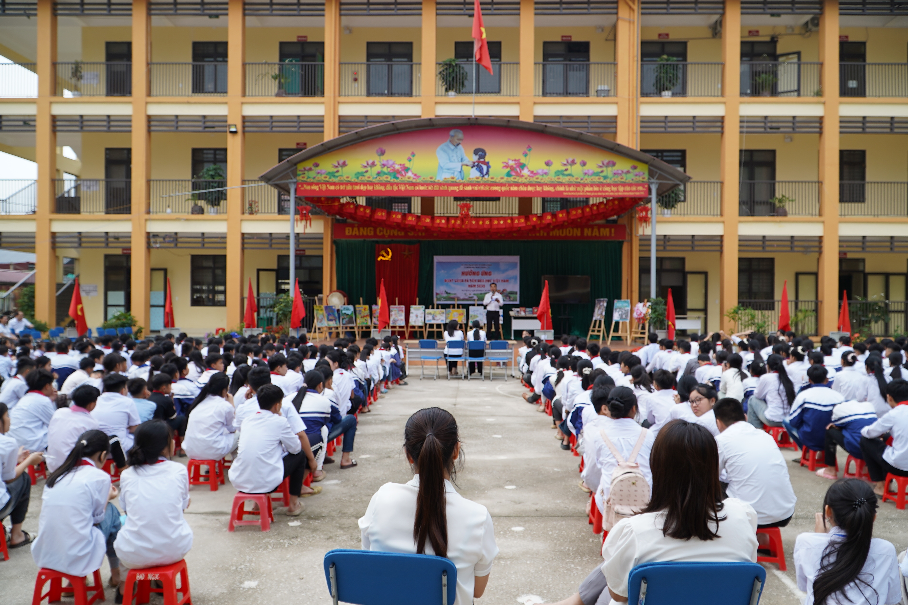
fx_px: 706
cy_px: 305
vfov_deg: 46.4
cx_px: 445
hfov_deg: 65.5
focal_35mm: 28
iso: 100
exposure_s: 1/160
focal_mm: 18
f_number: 4.5
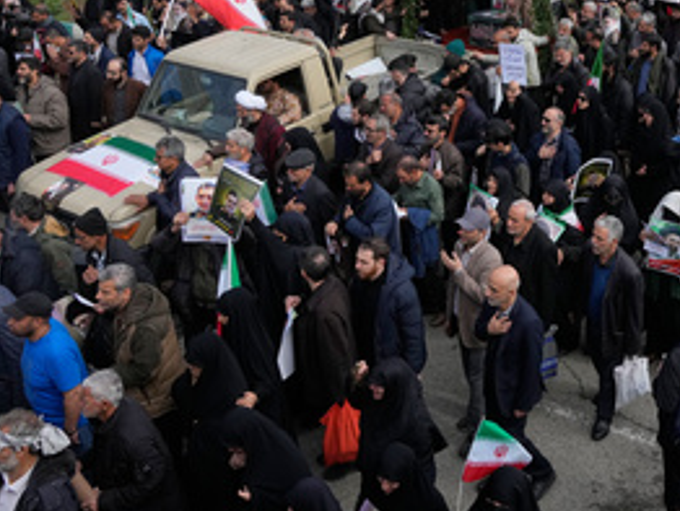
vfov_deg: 31.6
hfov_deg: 40.5
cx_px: 535
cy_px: 126
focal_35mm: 45
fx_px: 885
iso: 800
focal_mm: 24
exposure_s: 1/2000
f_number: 7.1
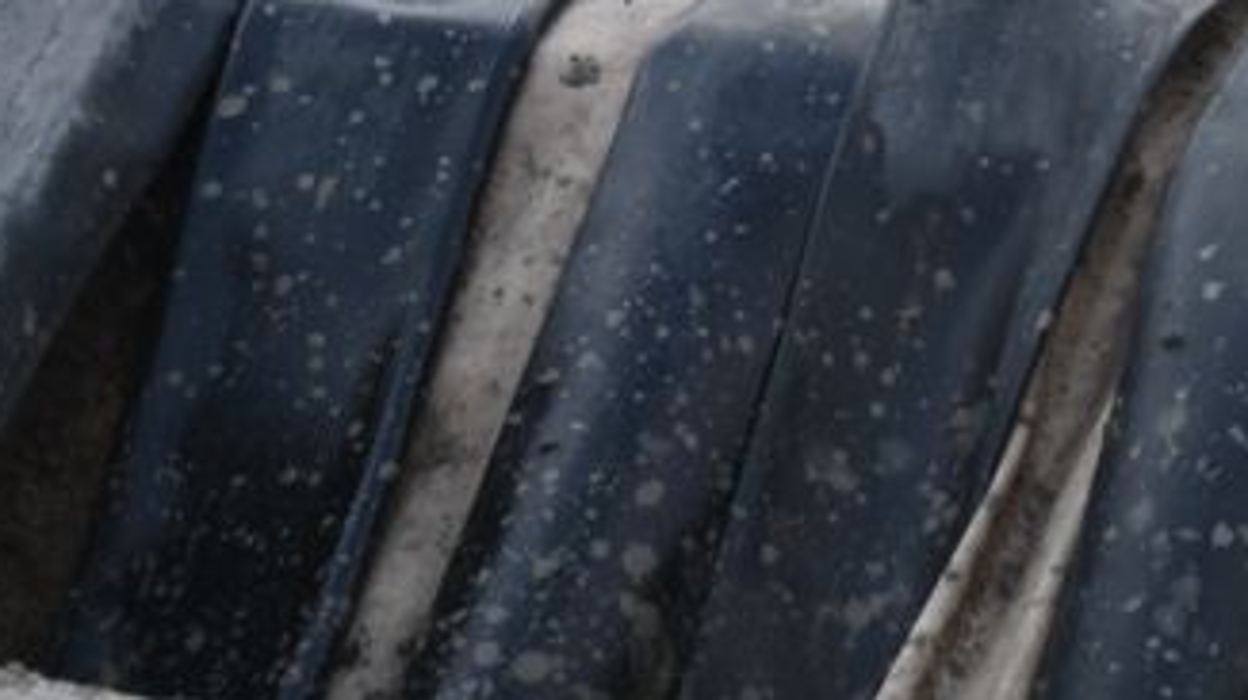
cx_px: 1447
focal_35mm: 148
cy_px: -601
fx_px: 4895
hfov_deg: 14.1
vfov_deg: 7.9
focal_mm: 36
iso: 560
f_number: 6.3
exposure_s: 1/200
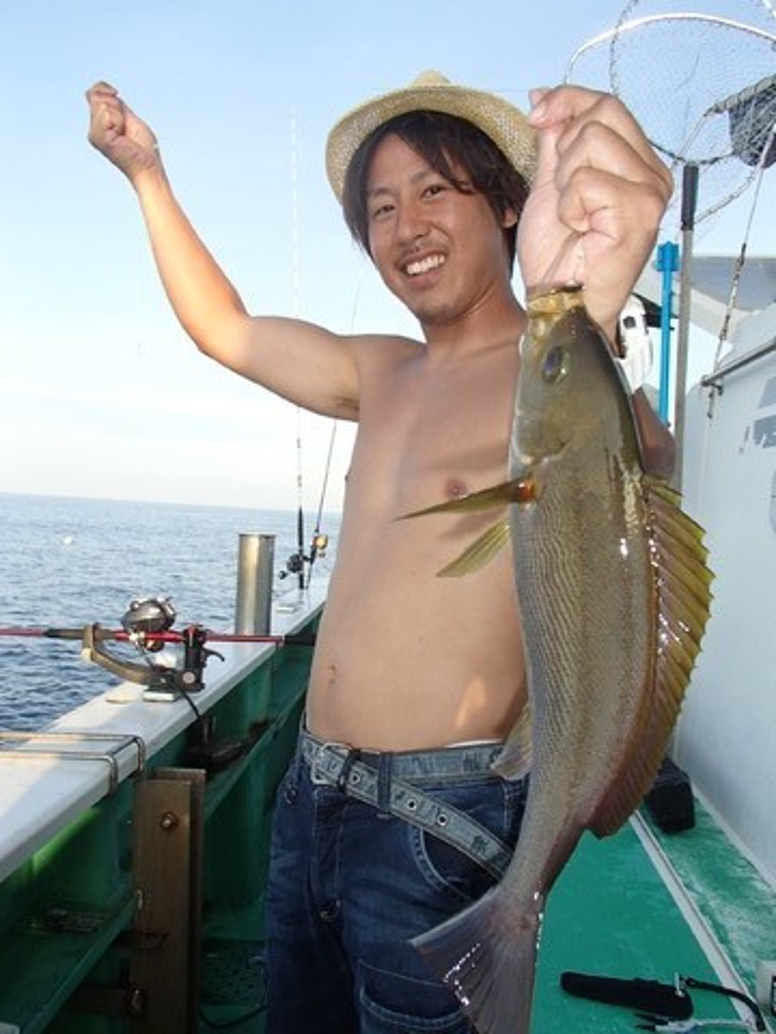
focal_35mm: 28
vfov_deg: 63.4
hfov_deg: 49.7
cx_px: 388
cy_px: 517
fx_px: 837
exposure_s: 1/250
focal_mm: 5
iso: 100
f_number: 3.9
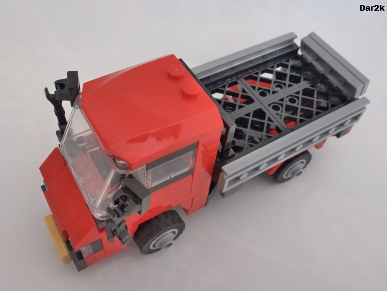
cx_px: 194
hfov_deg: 55.4
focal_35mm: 33
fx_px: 369
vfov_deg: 42.9
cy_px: 146
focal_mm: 5.9
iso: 400
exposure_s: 1/15
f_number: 3.6
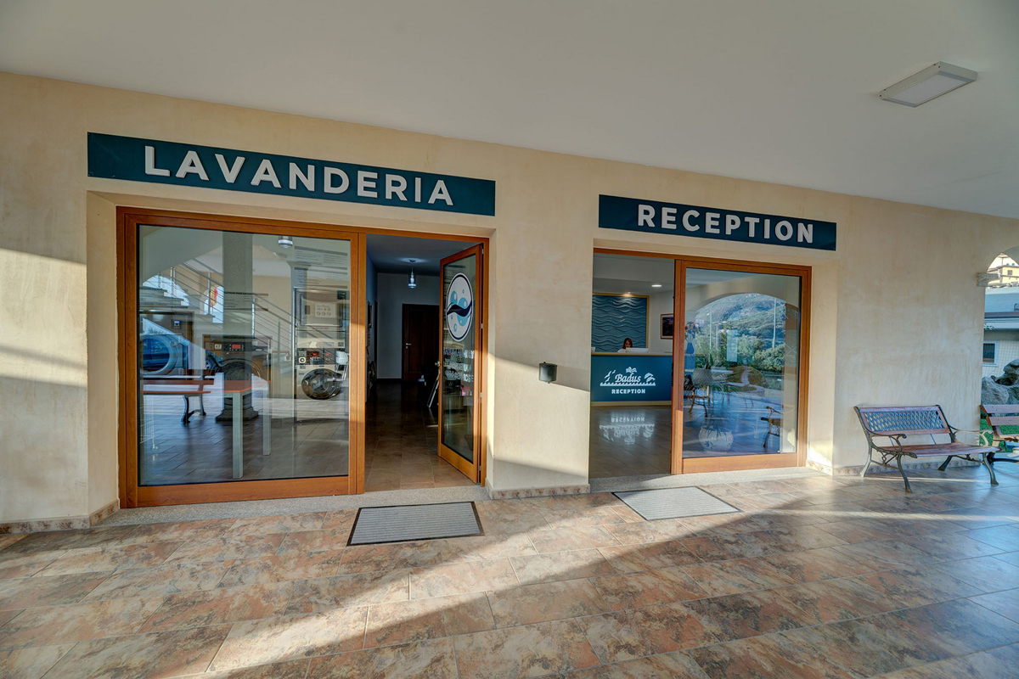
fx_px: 396
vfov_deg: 81.2
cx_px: 510
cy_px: 340
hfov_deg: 104.3
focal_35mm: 14
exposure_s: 1/20
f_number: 8
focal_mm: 14
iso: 64
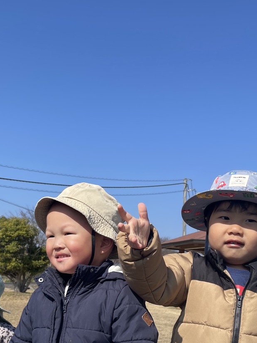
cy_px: 258
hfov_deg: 34.3
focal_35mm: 42
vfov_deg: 43.3
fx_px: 416
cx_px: 111
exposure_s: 1/3401
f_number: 1.6
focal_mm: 4.2
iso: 32
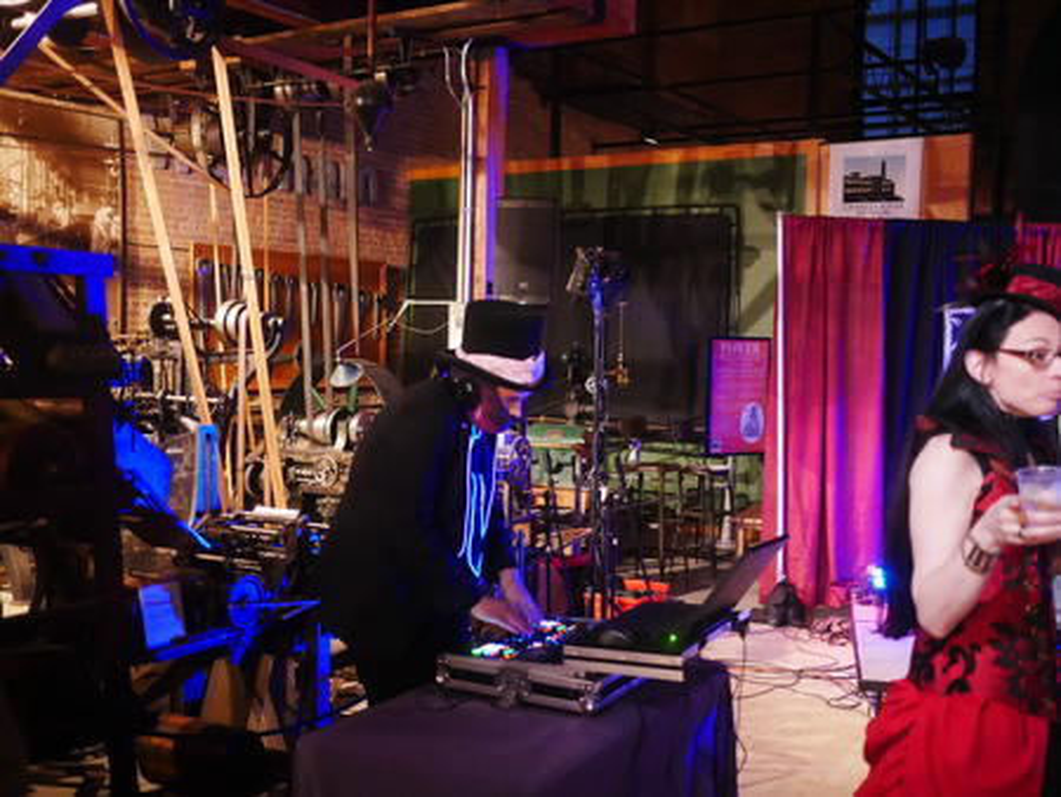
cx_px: 530
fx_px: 1227
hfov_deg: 46.8
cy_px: 398
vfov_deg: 36.0
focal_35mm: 40
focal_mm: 20
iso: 4000
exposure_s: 1/60
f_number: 1.7
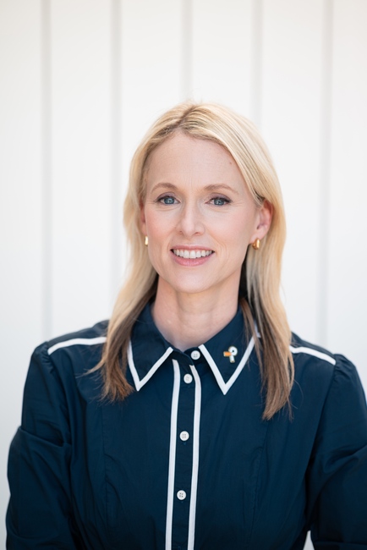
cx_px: 184
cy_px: 275
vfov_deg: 23.9
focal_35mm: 85
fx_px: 1298
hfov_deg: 16.1
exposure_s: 1/800
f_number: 2
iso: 200
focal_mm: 85
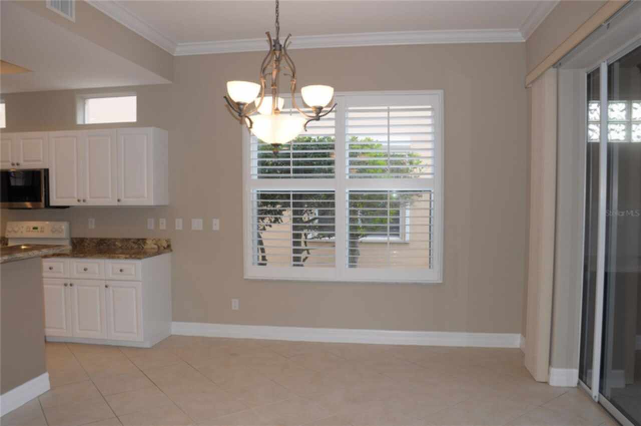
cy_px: 213
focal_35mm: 27
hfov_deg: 67.4
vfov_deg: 47.8
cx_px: 320
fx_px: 480
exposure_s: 1/25
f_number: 7.1
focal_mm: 18
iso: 200
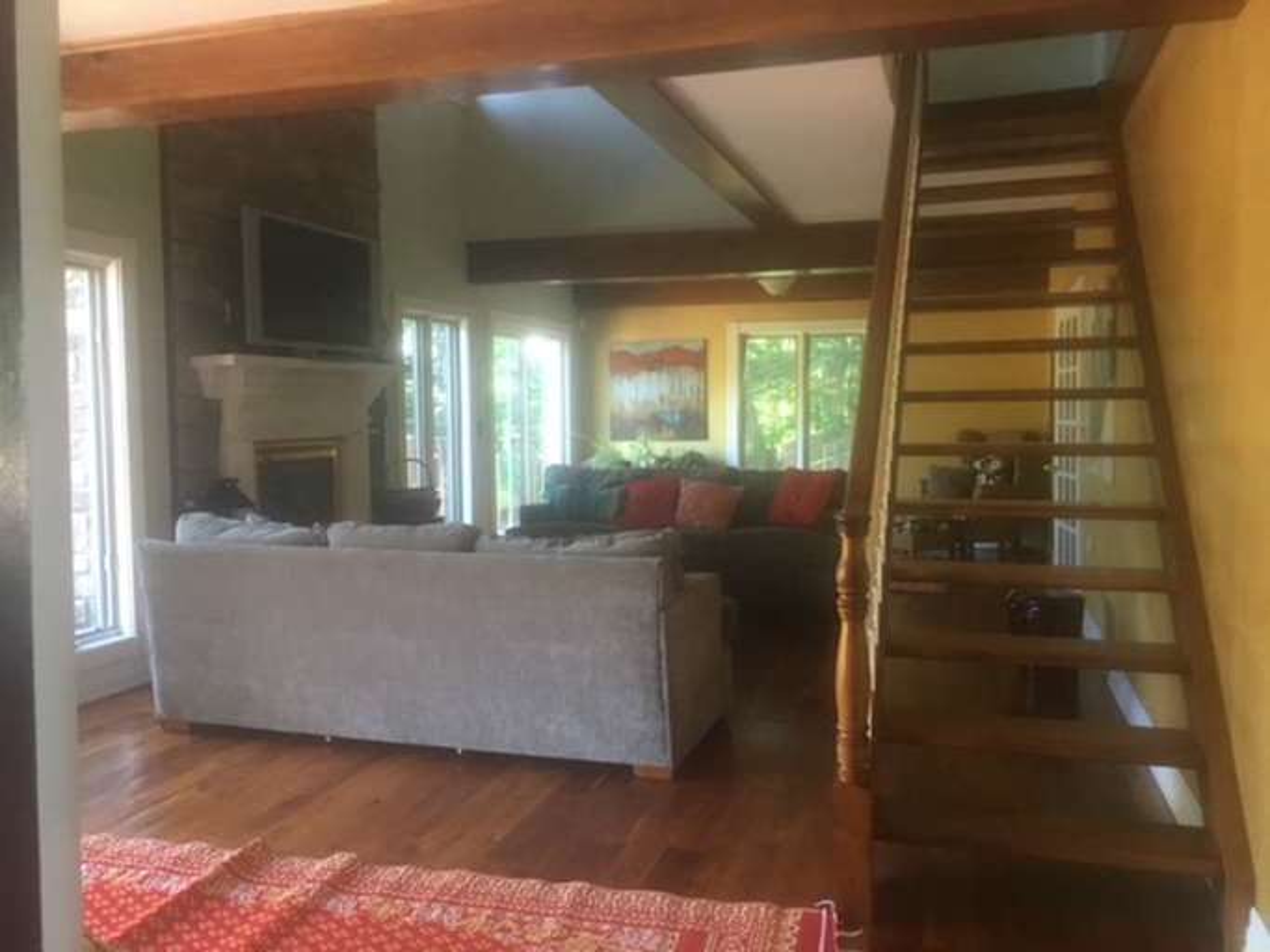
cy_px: 476
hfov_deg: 61.7
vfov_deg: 48.2
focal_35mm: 29
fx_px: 1064
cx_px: 635
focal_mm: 4.15
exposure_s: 1/10
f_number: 2.2
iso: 100
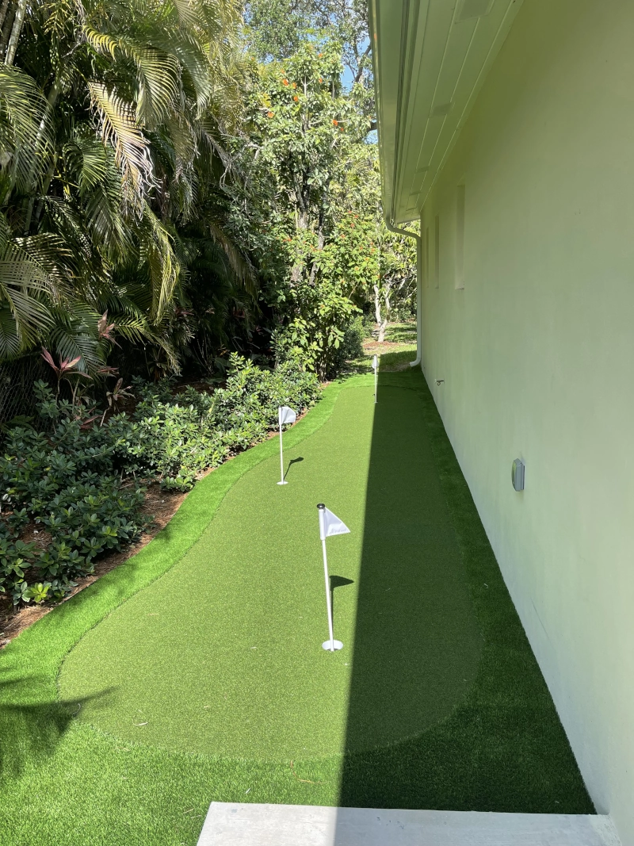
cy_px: 423
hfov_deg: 53.1
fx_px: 635
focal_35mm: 26
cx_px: 317
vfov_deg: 67.3
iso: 32
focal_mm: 5.1
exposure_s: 1/1011
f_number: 1.6
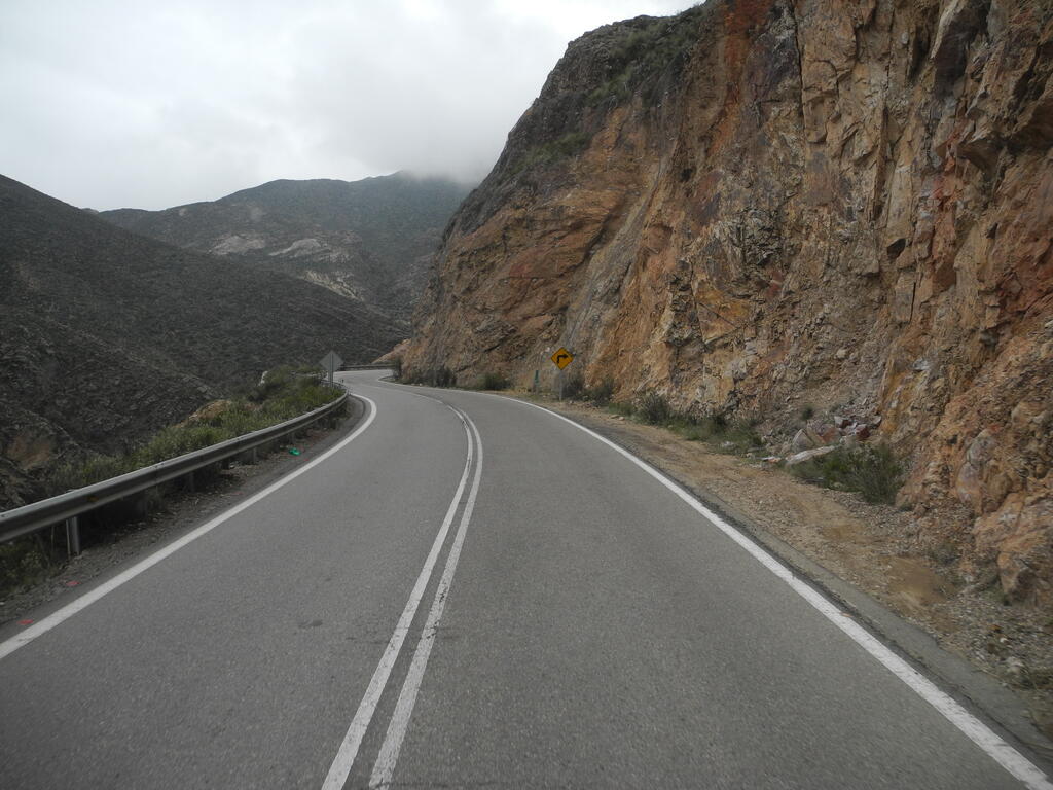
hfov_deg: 63.4
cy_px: 395
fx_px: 852
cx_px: 526
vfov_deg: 49.7
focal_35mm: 28
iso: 100
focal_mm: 6
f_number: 2.8
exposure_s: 1/320
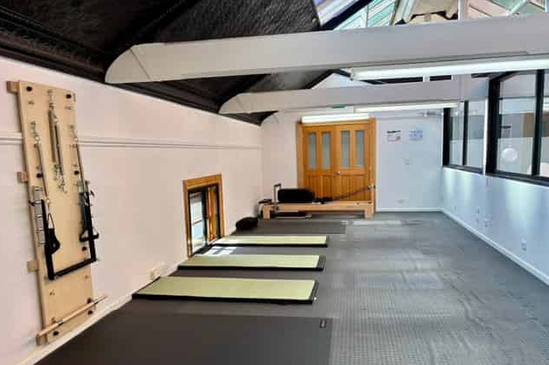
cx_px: 278
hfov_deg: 65.5
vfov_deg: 46.2
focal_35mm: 28
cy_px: 212
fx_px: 427
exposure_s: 1/284
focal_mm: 5.96
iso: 50
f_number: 1.6
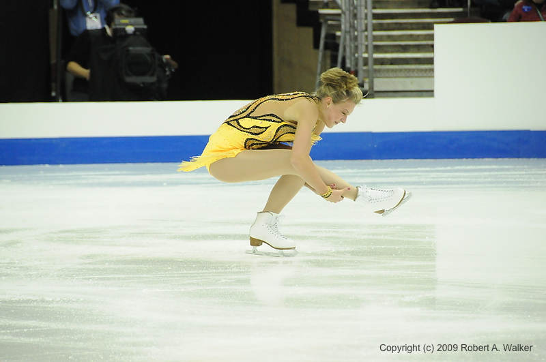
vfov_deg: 4.6
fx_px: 4544
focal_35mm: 300
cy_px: 181
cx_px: 273
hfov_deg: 6.9
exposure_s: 1/500
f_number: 5.6
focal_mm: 200
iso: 3200
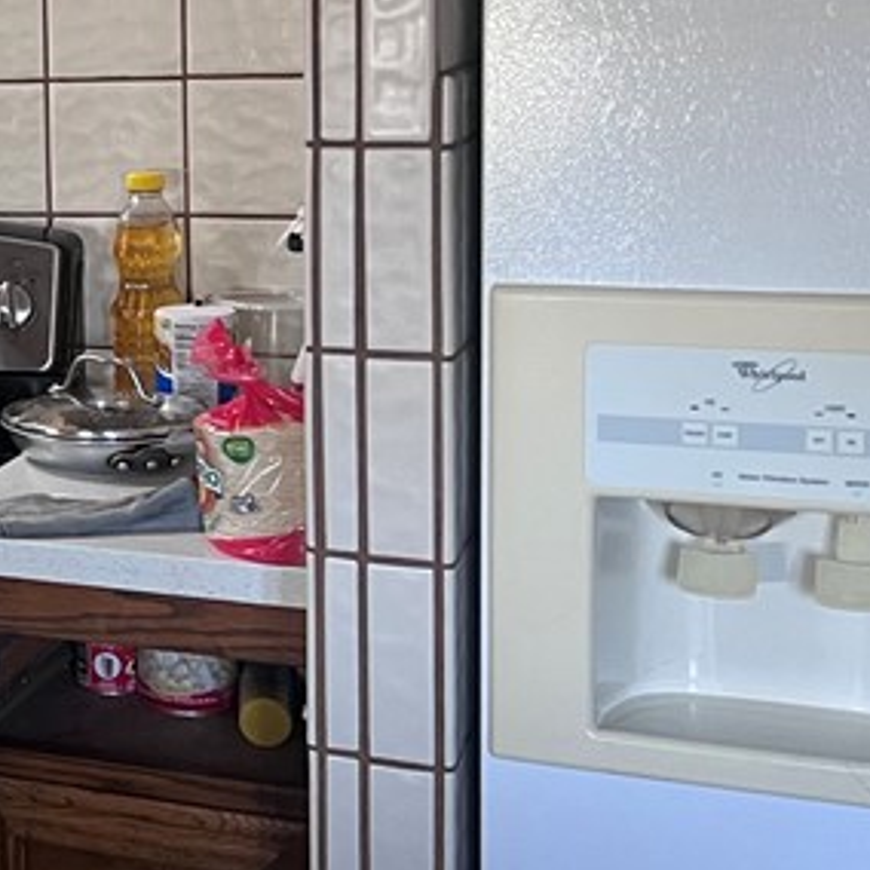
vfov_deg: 20.7
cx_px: -502
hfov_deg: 18.2
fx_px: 2360
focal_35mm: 83
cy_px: 193
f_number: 1.5
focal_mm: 5.7
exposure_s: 1/60
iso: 320
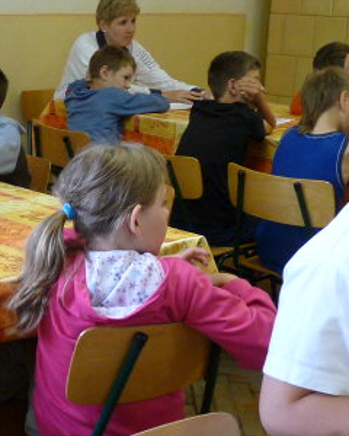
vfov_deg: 26.0
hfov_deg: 20.5
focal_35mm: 73
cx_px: 26
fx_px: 943
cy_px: 189
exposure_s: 1/30
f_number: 2.8
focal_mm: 4.8
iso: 320
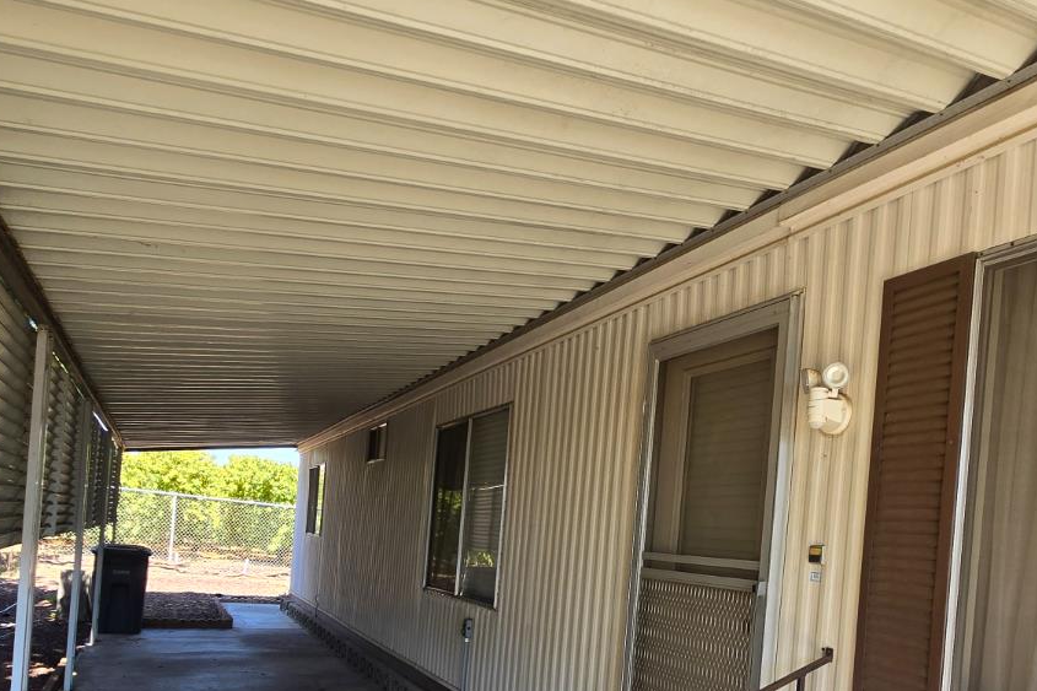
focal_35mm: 24
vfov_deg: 49.7
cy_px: 563
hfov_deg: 72.8
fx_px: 691
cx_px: 630
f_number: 2.2
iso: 50
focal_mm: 2.2
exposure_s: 1/205
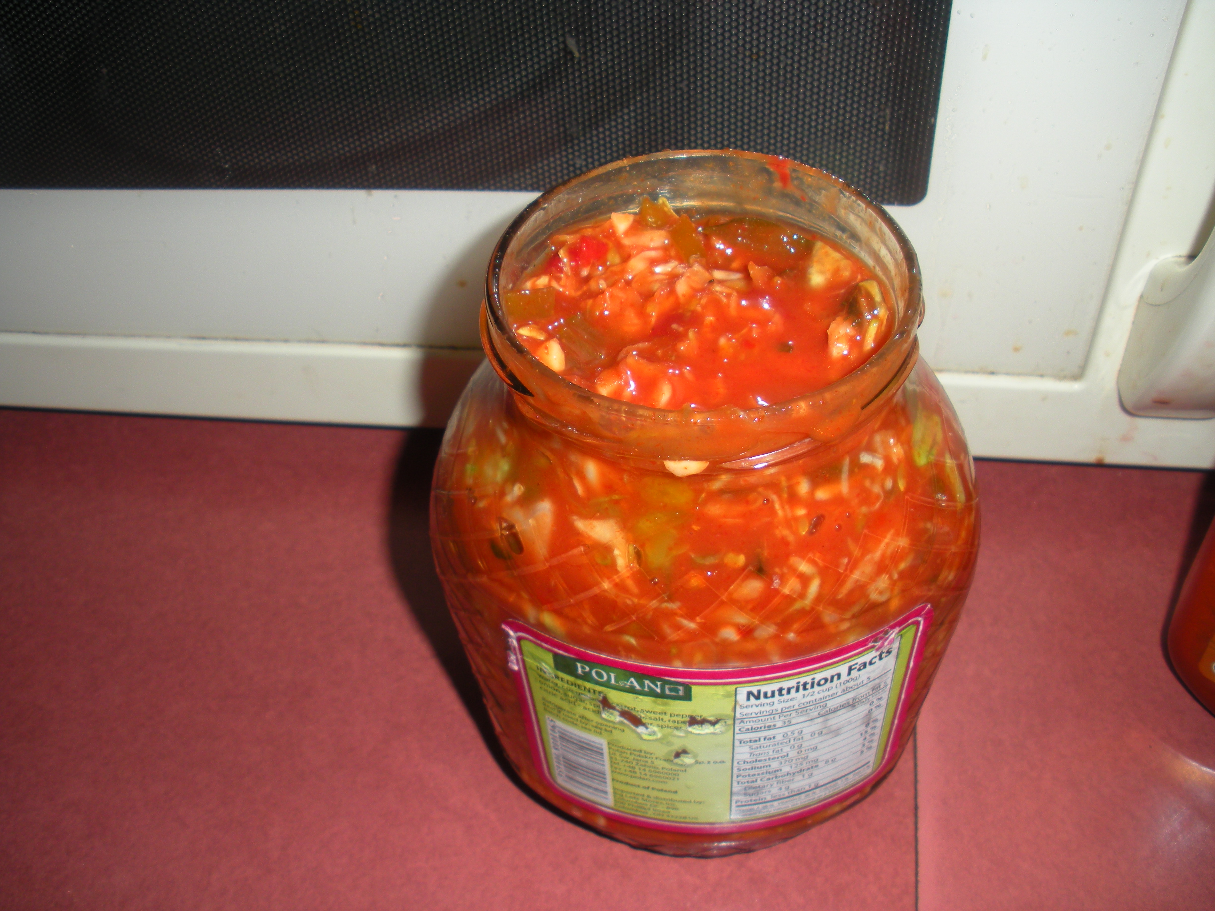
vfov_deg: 39.7
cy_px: 456
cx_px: 608
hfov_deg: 51.4
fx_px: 1264
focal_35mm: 36
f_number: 3.5
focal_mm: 6.3
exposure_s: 1/60
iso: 64
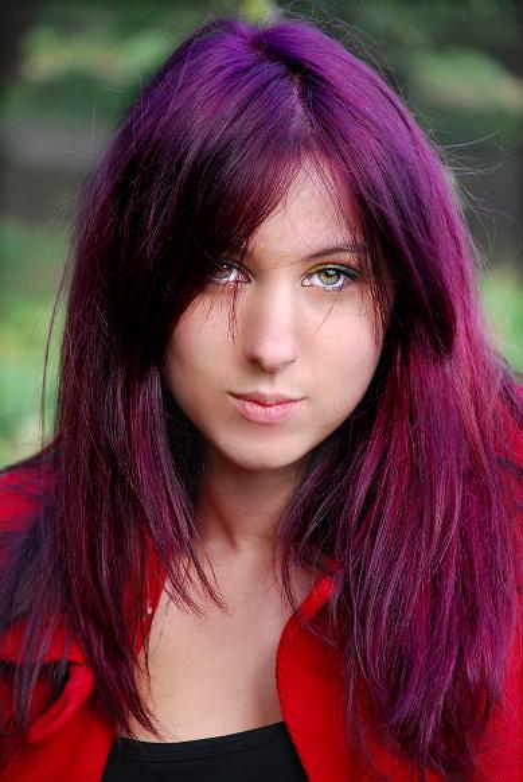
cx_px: 262
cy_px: 391
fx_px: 4399
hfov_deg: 6.8
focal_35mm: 202
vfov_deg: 10.1
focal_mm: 135
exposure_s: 1/250
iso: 800
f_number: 5.6
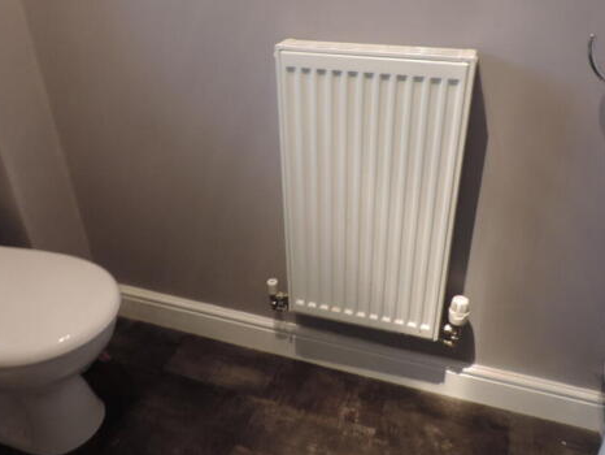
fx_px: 525
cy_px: 242
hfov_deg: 59.9
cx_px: 321
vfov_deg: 46.8
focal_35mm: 30
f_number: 3
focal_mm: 4.3
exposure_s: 1/25
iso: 400
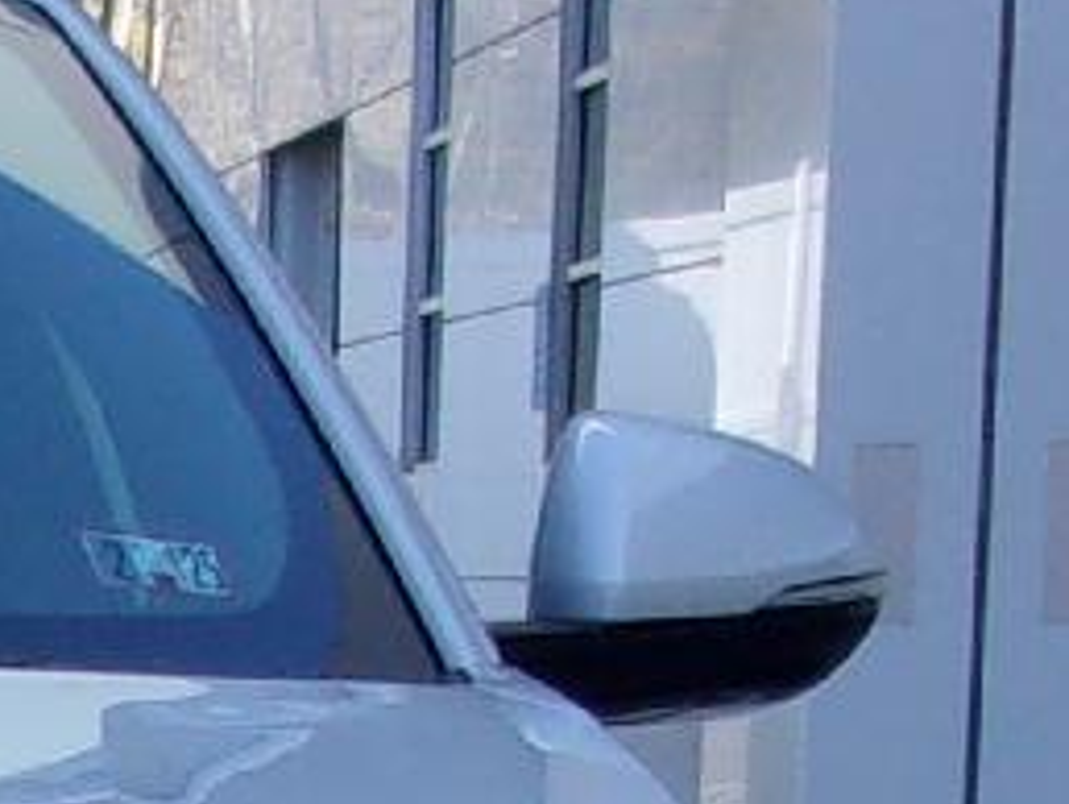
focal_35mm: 208
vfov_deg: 6.6
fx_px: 6429
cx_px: -1007
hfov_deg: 9.0
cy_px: 2201
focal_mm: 5.1
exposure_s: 1/240
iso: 80
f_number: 3.9
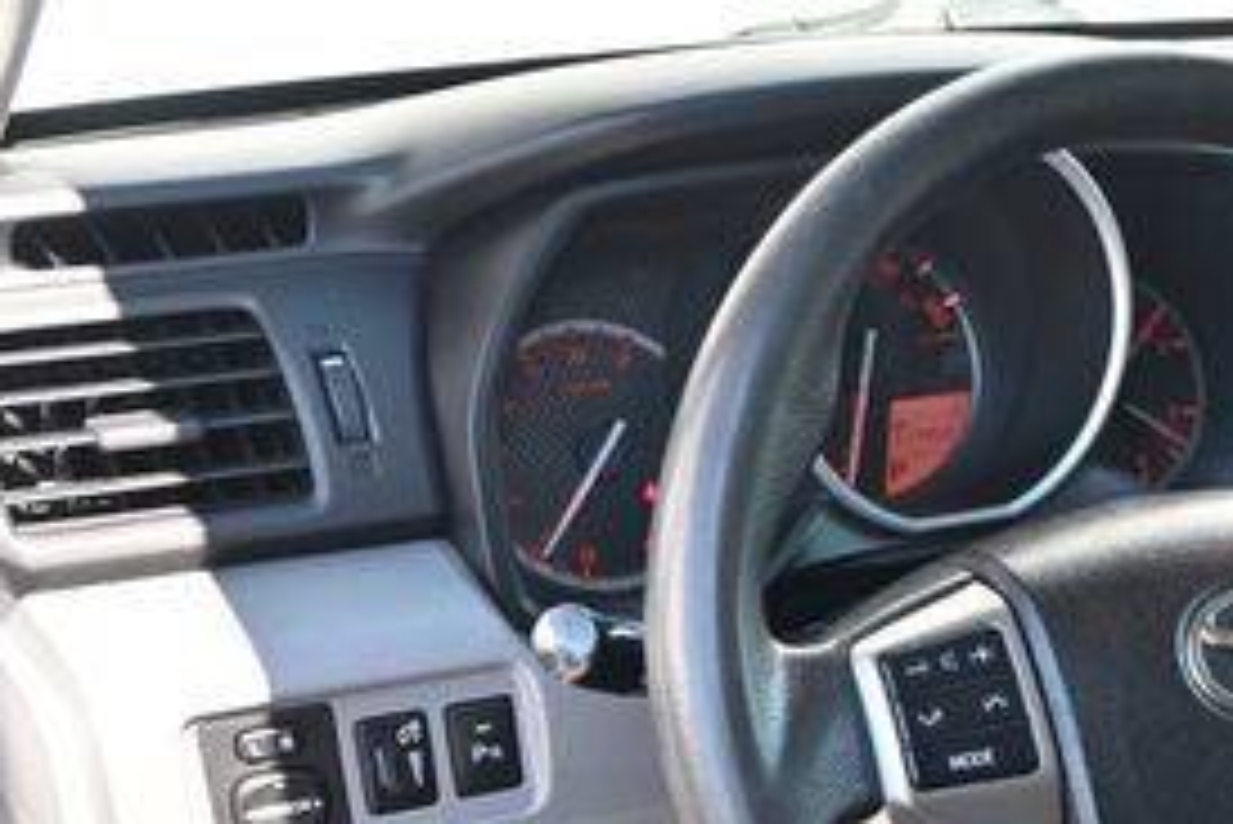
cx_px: 1332
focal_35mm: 70
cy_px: 923
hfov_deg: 26.7
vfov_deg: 18.7
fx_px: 2399
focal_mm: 20
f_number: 3.8
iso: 400
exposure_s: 1/160
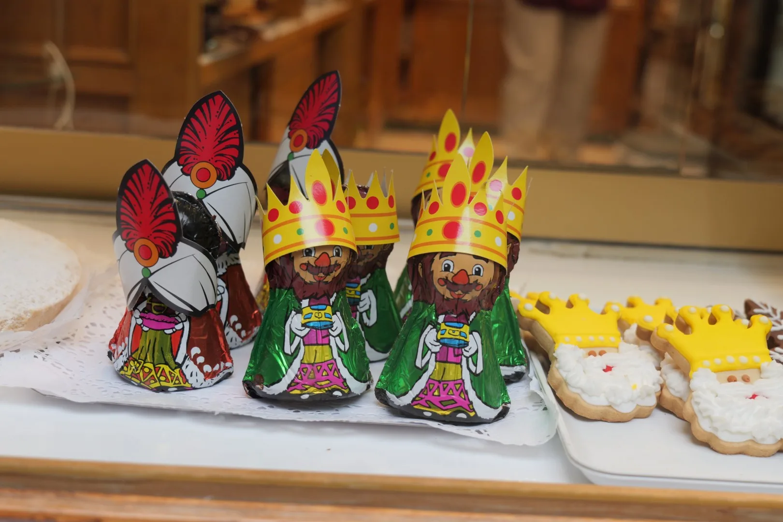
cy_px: 261
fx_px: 1022
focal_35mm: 47
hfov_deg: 41.9
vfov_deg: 28.6
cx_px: 392
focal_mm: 47
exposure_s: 1/60
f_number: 5.1
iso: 500
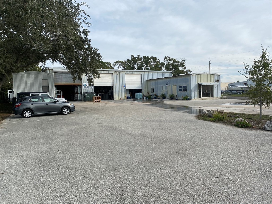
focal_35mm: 26
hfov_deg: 67.3
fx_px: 204
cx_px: 136
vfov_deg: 53.1
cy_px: 102
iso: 32
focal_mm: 4.25
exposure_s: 1/2967
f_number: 1.8
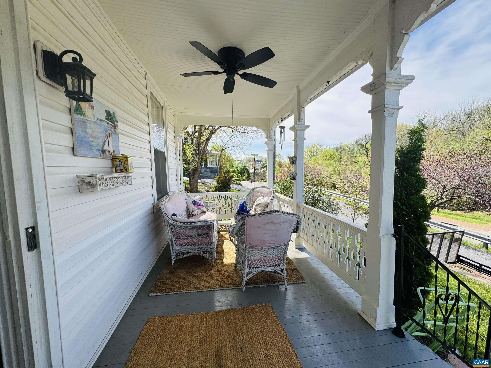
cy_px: 184
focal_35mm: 14
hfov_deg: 102.1
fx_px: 199
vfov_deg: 85.7
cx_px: 246
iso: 50
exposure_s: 1/771
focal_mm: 2.22
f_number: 2.2
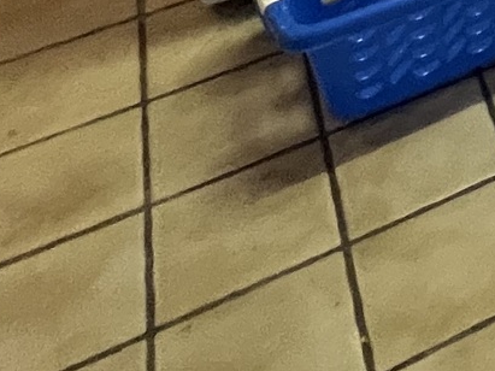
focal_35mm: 81
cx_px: 1003
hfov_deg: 17.2
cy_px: -573
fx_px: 1158
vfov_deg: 12.9
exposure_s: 1/50
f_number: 1.8
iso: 400
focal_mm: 1.57
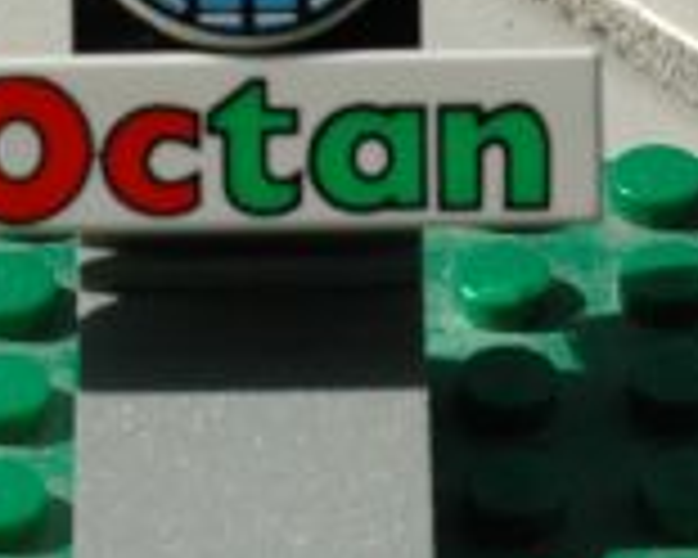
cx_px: 297
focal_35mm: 290
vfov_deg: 5.3
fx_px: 5991
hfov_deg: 6.7
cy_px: 279
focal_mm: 50
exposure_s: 1/640
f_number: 13
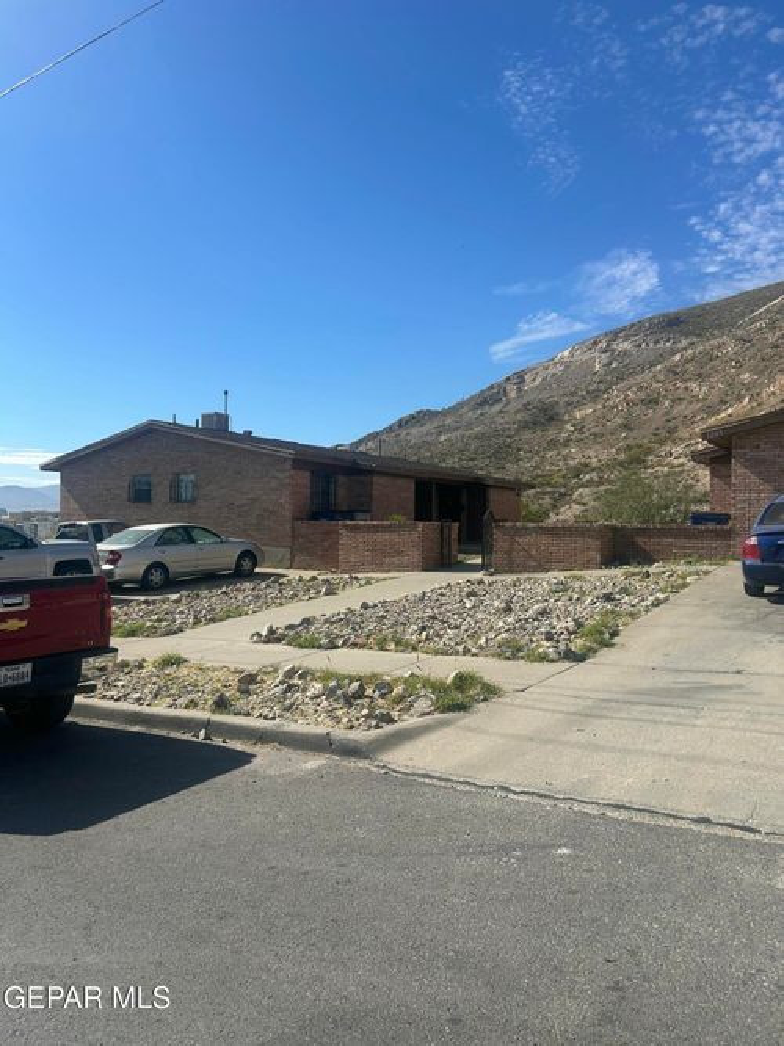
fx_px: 785
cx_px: 392
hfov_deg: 53.0
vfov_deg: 67.3
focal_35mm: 26
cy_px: 523
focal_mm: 5.7
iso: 50
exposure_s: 1/5587
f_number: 1.5
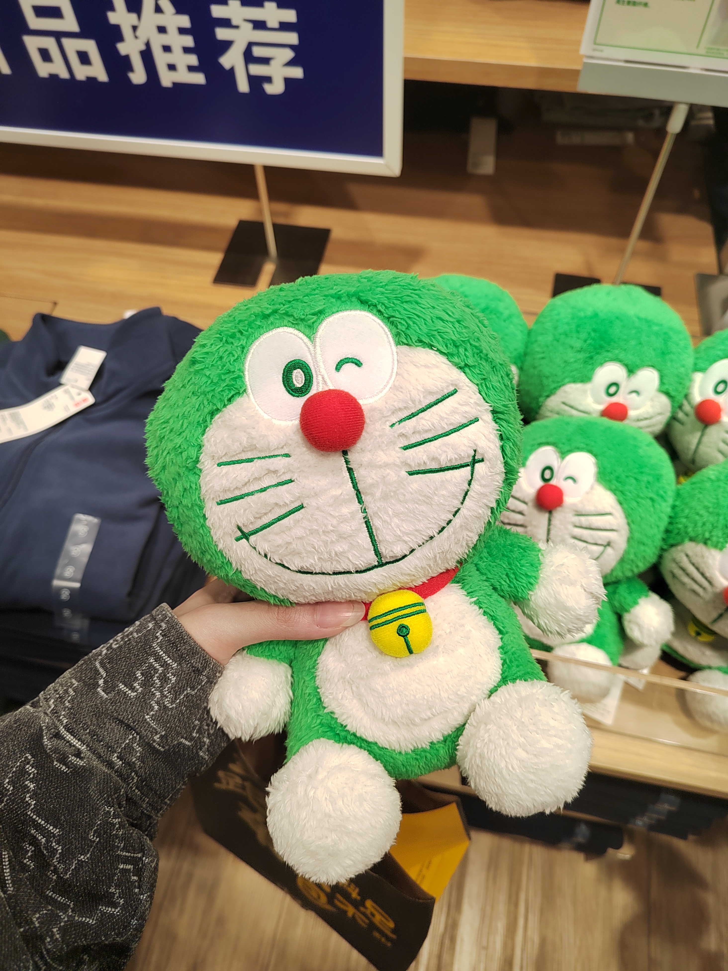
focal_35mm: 23
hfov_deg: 58.9
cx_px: 364
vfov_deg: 73.9
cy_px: 486
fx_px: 645
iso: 206
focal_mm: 5.52
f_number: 1.9
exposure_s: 1/100
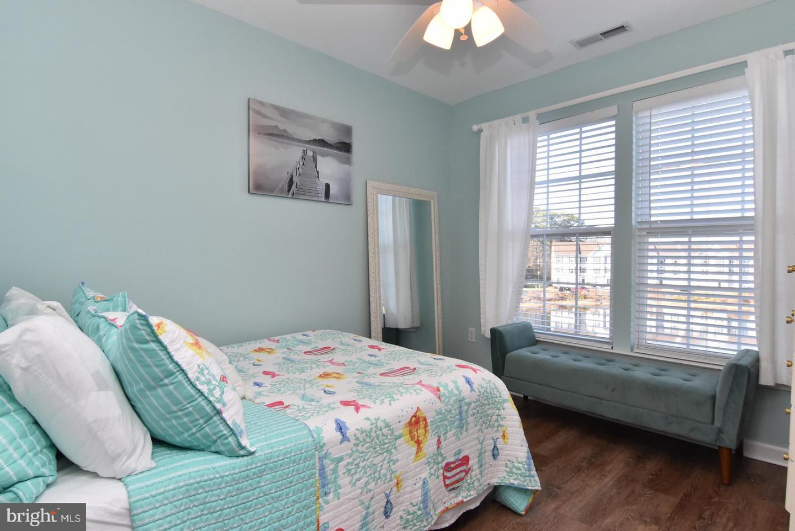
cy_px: 266
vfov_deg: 67.5
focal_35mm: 18
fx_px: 398
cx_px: 398
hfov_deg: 90.0
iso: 800
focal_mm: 12
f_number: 13
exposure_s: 1/100
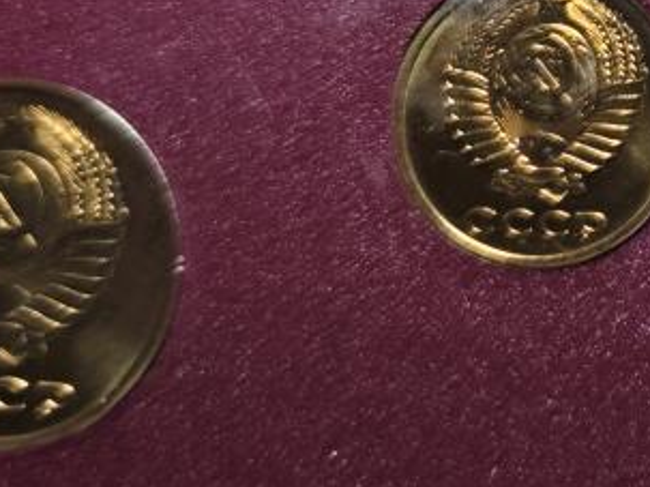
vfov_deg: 12.7
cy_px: -234
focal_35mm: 111
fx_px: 2083
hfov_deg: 16.3
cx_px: 963
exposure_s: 1/88.7
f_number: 1.6
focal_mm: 5.84
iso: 80
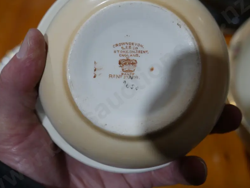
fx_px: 318
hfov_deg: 42.9
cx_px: 117
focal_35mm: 44
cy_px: 99
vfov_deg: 32.9
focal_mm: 17
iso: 200
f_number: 4
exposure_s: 1/125
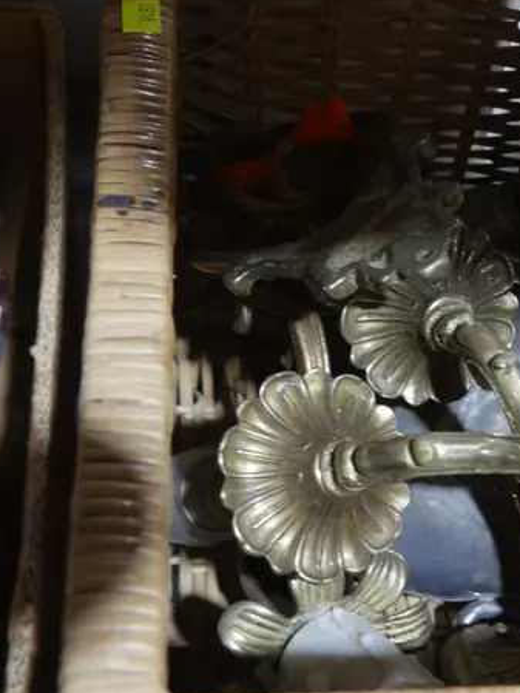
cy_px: 306
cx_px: 569
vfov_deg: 26.7
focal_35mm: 73
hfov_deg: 19.4
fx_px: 1461
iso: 800
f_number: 3.6
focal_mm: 16
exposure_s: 1/60
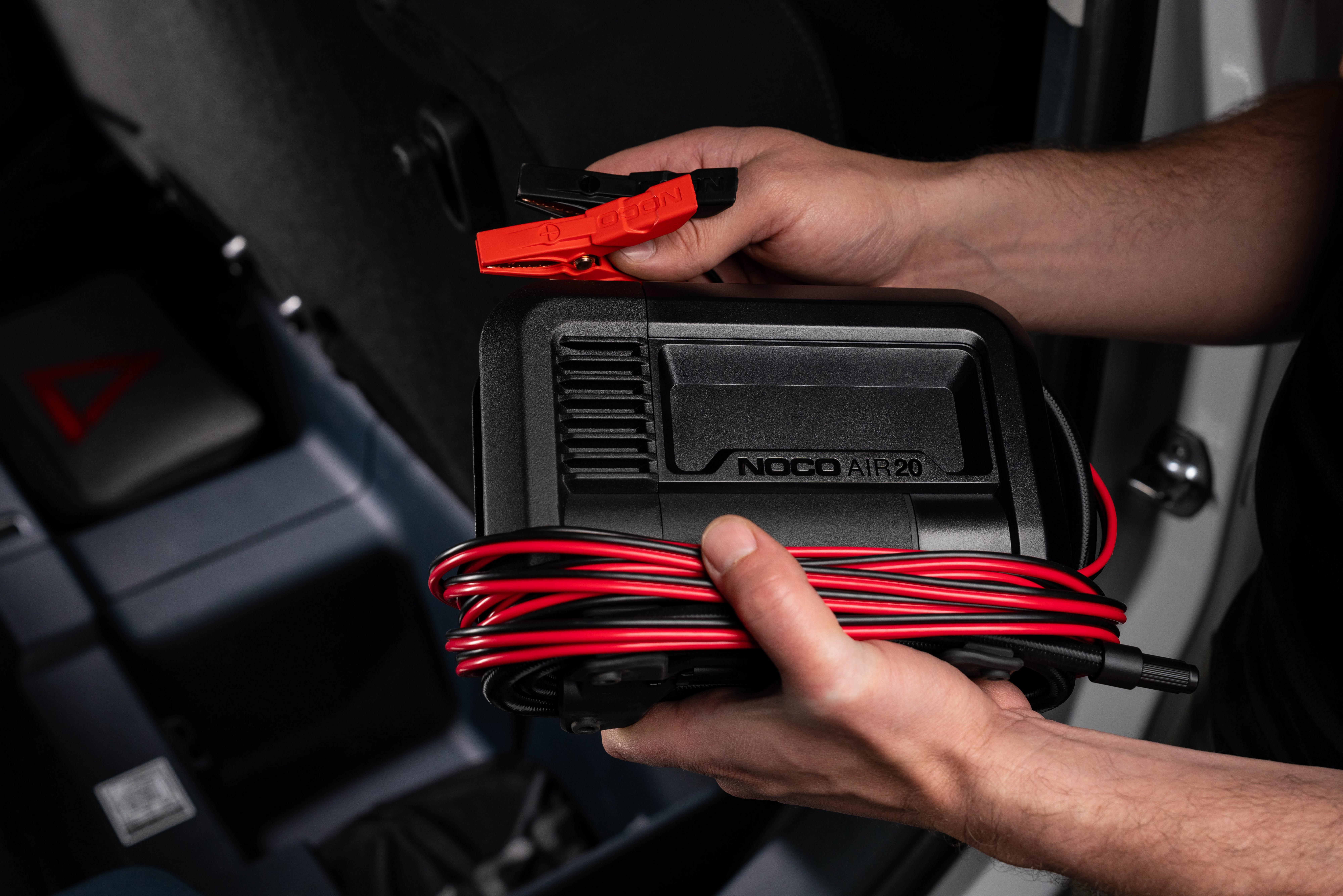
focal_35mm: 45
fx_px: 1679
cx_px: 672
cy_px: 448
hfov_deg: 43.6
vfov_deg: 29.9
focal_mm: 45
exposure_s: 1/40
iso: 500
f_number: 5.6
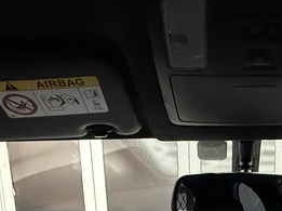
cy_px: 395
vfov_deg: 19.1
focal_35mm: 55
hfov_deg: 34.0
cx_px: 225
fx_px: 447
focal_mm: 2.22
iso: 1250
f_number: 2.2
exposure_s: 1/60
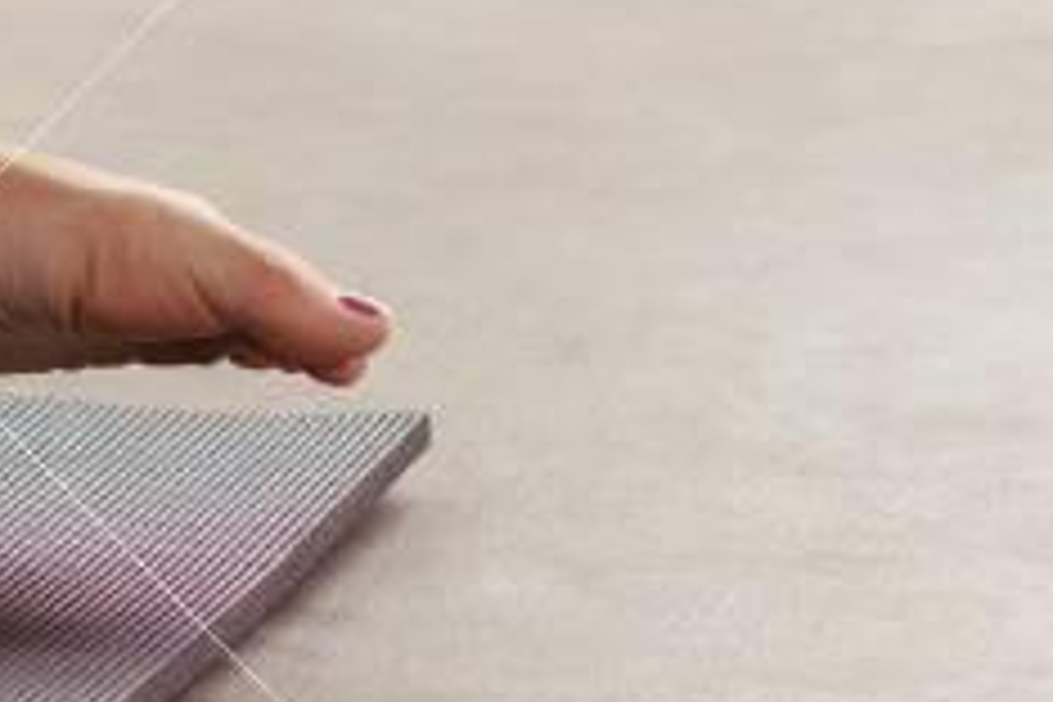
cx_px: -1778
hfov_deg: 6.3
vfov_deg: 4.4
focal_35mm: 306
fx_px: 8950
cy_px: -704
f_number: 2.8
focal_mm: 55
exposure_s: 1/160
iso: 100
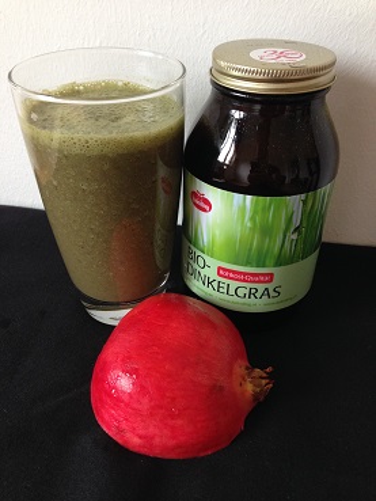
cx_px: 188
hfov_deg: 43.0
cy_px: 250
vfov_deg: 55.3
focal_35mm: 33
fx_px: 478
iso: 125
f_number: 2.4
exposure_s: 1/20
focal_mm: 4.12
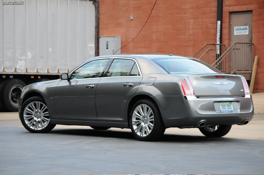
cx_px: 132
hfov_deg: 16.1
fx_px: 934
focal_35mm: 128
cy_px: 88
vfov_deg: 10.7
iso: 2000
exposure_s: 1/400
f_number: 5.6
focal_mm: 85
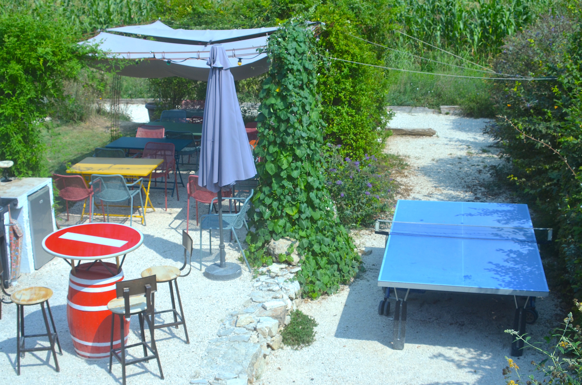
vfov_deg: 25.6
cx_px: 291
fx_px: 847
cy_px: 192
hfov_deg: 37.9
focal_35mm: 52
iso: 200
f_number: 10
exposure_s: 1/400
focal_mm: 35
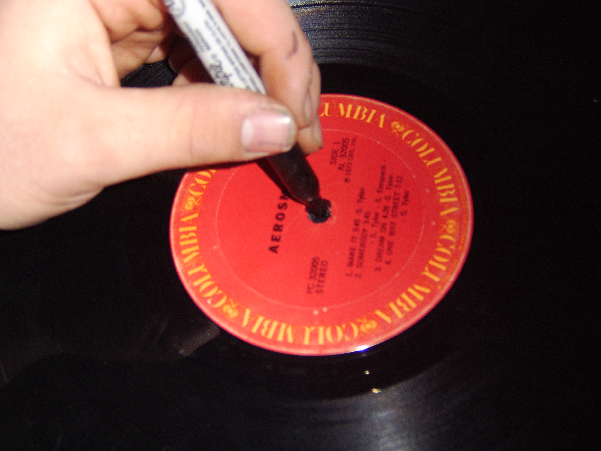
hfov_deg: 41.2
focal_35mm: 46
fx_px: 799
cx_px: 300
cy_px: 226
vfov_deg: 31.5
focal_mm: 11.93
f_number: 3.5
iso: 200
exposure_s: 1/60
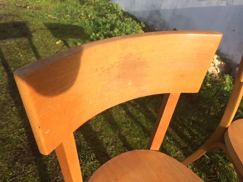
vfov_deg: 48.2
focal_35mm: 29
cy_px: 91
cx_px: 122
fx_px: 204
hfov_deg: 61.7
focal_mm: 4.15
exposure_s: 1/892
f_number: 2.2
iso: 32
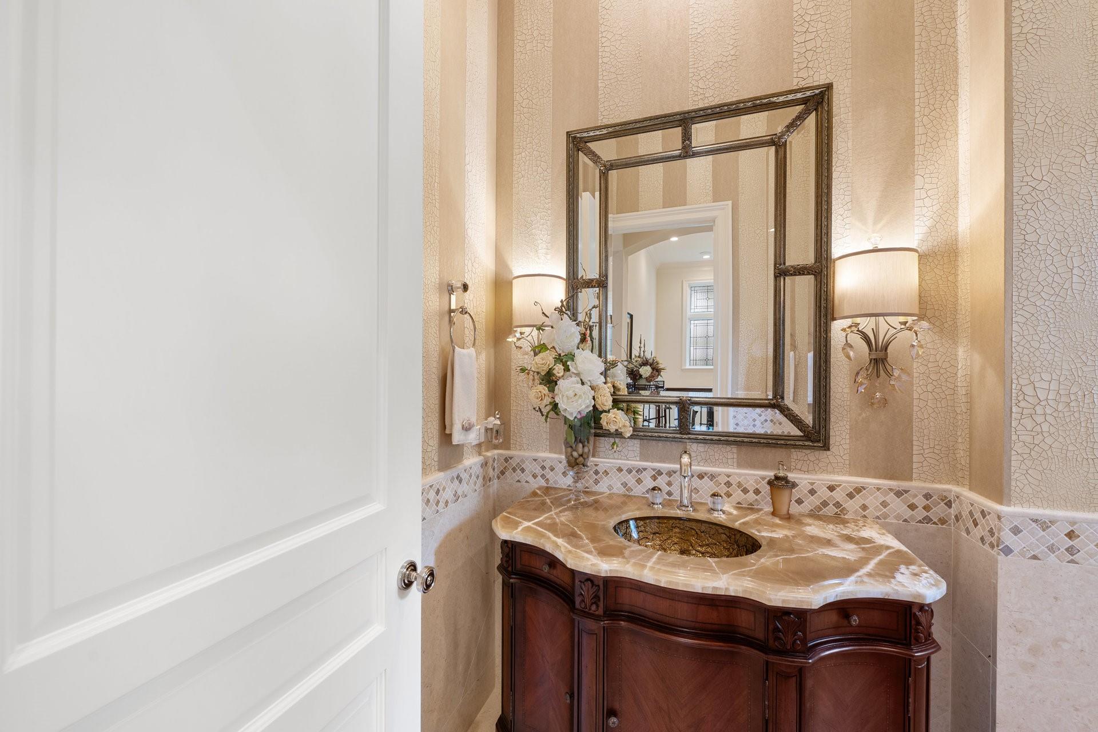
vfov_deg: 81.2
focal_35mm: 14
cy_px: 366
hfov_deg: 104.3
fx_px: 427
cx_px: 549
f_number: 7.1
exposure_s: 1.3
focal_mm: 14
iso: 250
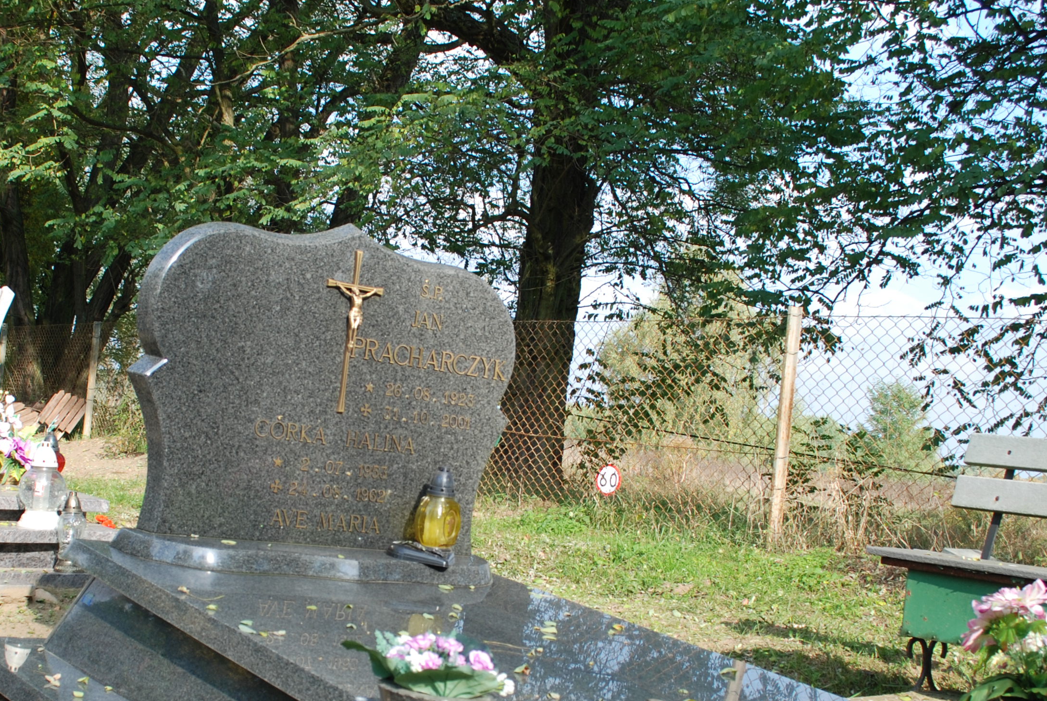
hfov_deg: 40.7
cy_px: 443
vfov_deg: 28.0
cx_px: 381
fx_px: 1398
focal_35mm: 48
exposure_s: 1/125
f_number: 6.3
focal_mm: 18
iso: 100
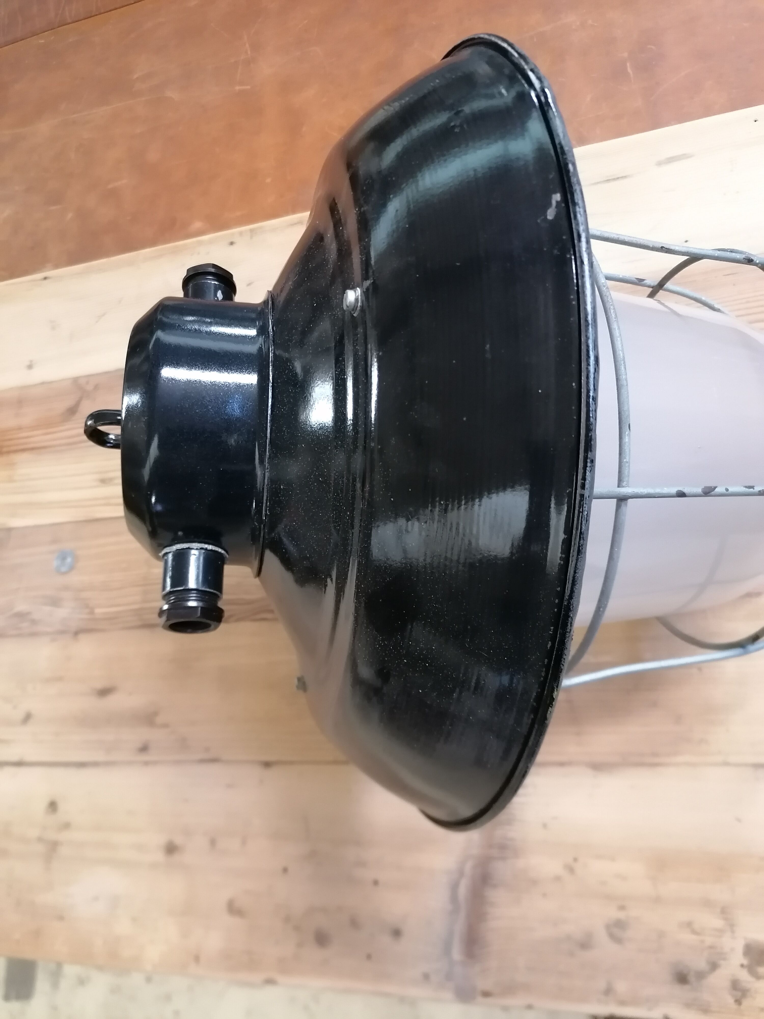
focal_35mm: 27
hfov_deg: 51.4
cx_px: 382
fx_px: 795
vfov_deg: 65.3
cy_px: 510
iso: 500
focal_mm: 4.75
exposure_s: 1/25
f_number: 1.8
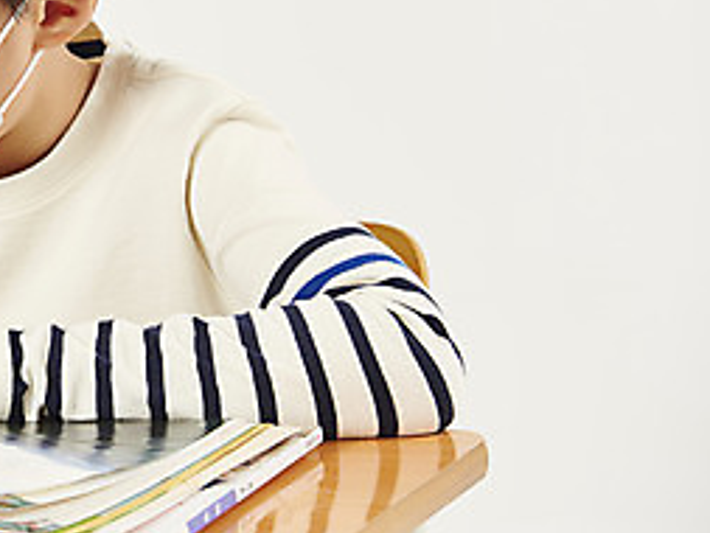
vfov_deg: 4.0
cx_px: -122
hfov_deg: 5.2
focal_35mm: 376
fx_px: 7716
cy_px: 112
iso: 125
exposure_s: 1/125
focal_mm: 165
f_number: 8
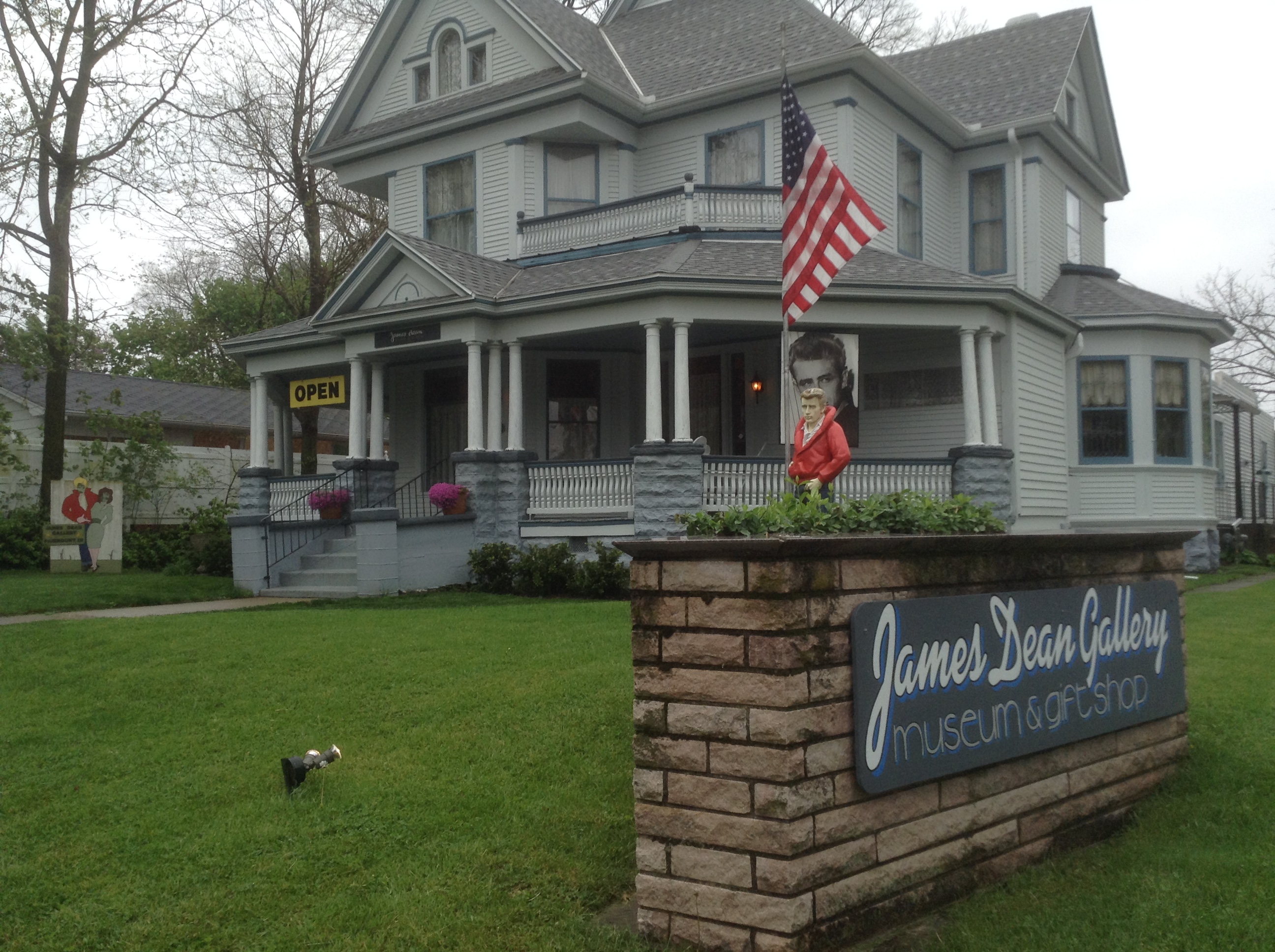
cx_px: 638
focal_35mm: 33
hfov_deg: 55.4
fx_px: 1214
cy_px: 476
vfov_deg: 42.8
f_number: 2.4
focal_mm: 3.3
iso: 25
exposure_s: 1/218
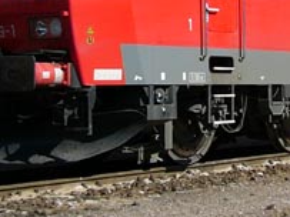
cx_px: 219
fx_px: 929
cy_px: -10
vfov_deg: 13.1
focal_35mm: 111
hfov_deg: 17.6
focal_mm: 5.8
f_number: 2.8
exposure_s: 1/800
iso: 50
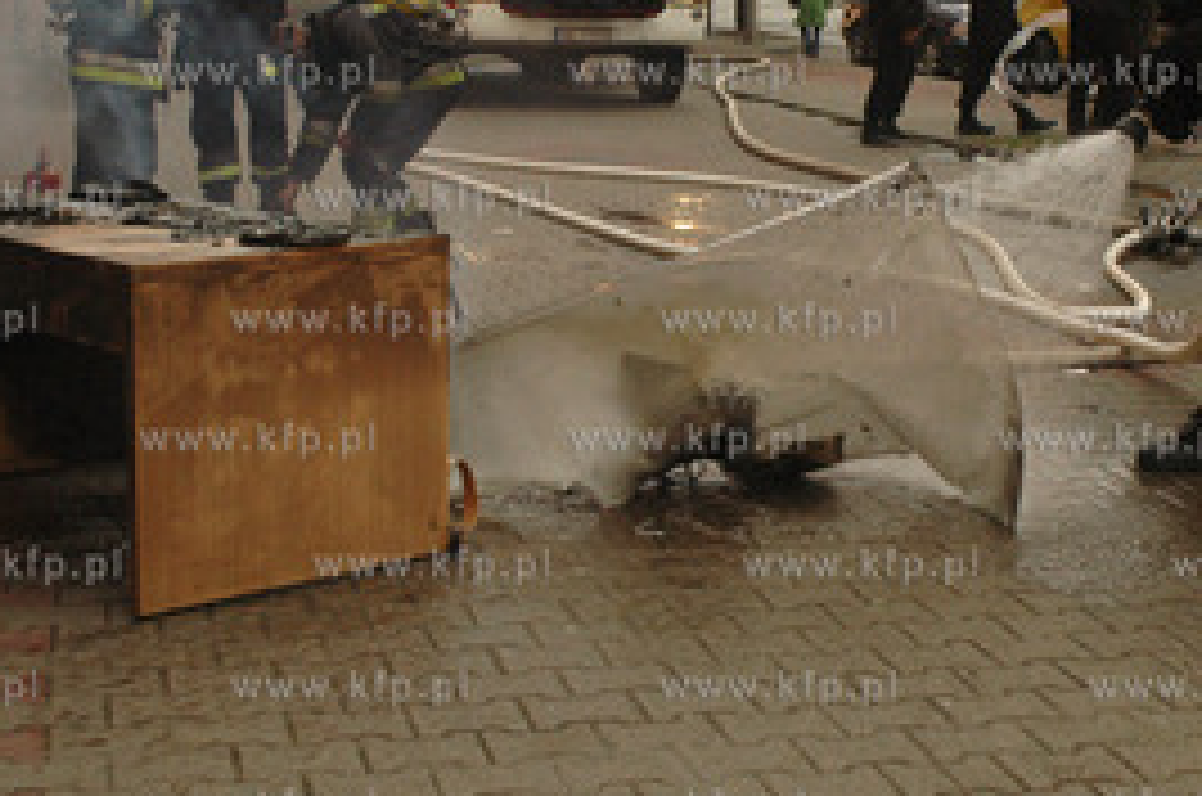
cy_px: 256
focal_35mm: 61
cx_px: 590
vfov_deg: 22.2
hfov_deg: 33.1
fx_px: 2025
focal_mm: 27
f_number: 6.3
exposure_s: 1/320
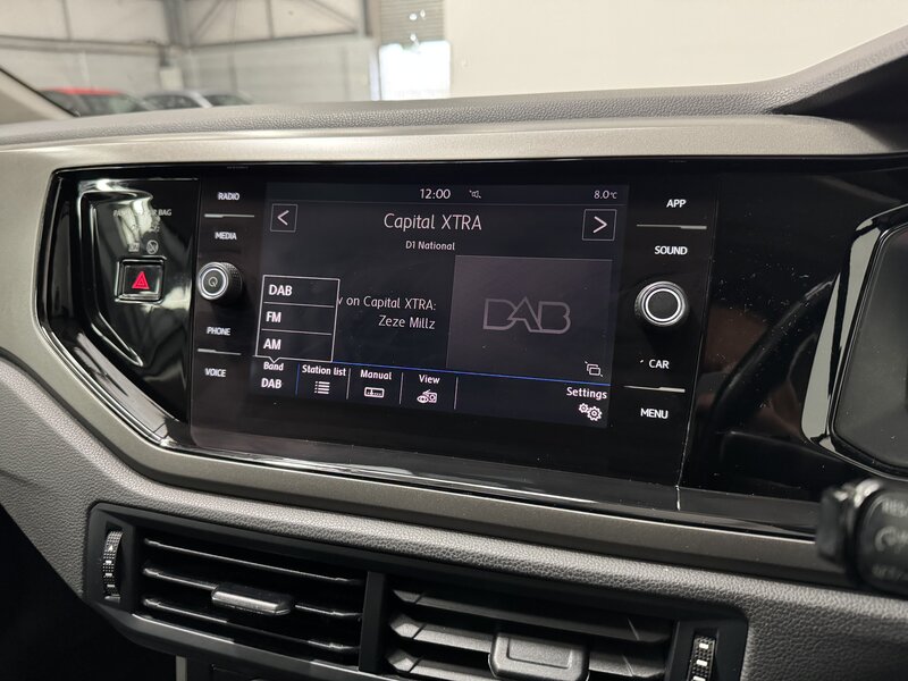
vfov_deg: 56.8
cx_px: 454
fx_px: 630
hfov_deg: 71.6
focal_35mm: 24
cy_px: 340
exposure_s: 1/33
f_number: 1.78
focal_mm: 6.76
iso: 640
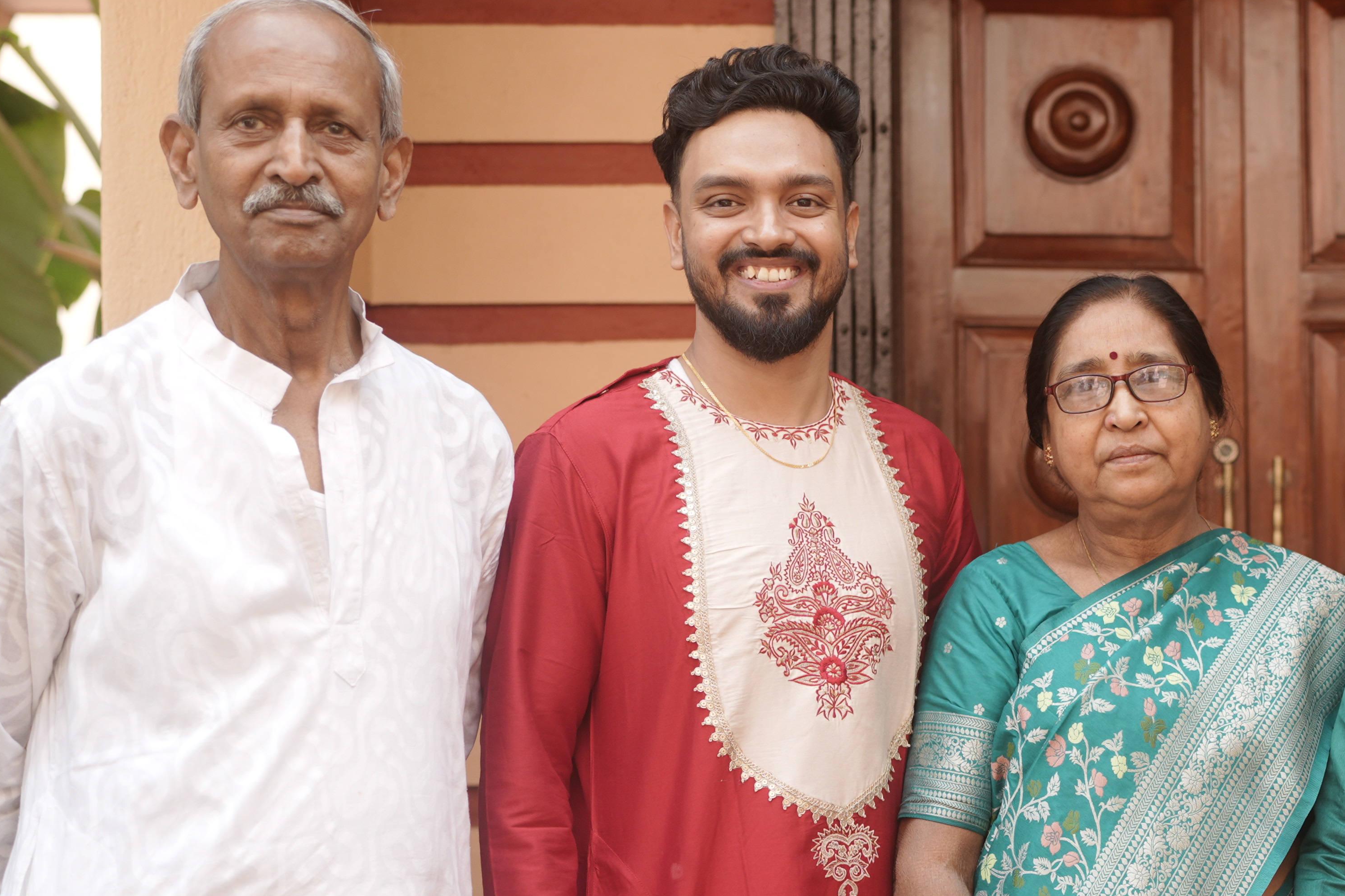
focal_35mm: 82
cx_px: 1386
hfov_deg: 23.6
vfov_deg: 16.6
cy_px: 685
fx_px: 3063
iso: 160
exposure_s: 1/320
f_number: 2
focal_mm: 35
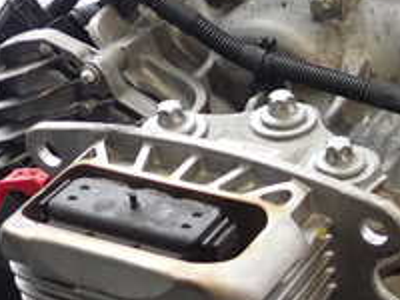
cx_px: 398
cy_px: 310
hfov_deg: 21.1
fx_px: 1040
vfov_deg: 16.0
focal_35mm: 90
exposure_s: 1/30
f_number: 2.3
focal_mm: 5.4
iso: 200
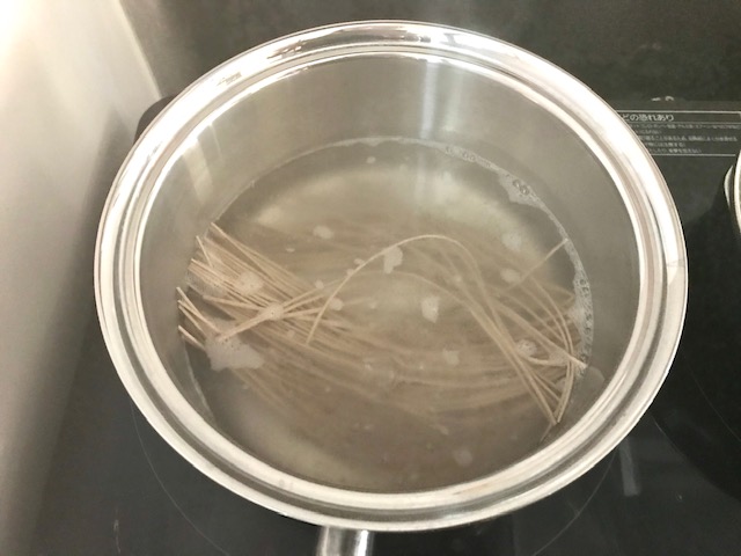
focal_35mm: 28
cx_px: 370
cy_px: 278
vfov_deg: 49.7
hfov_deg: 63.4
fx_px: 599
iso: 100
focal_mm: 3.99
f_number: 1.8
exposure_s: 1/5
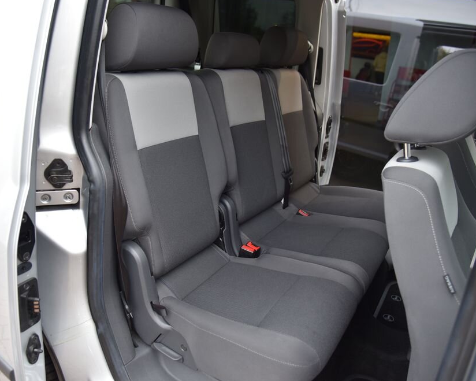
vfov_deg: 51.5
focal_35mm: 28
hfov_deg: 62.1
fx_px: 394
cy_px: 193
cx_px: 215
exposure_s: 1/40
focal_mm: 24
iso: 500
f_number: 4
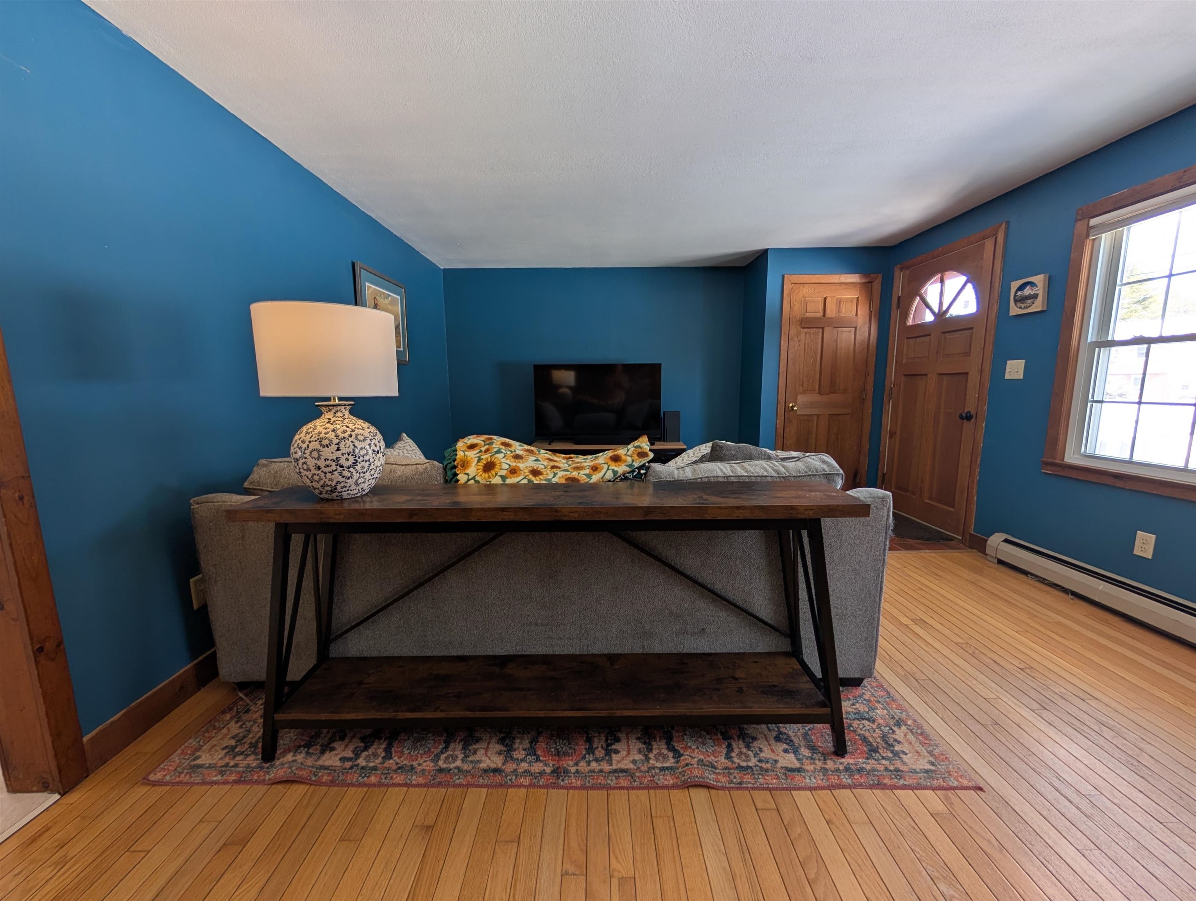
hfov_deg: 110.5
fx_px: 415
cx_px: 598
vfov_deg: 94.6
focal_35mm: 12
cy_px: 450
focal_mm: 2.02
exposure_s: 1/120
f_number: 1.7
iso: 84
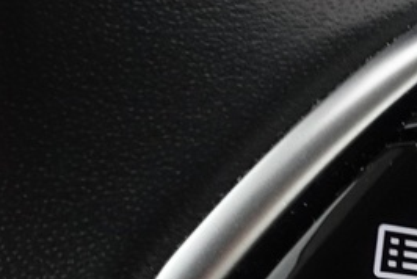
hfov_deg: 12.7
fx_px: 1693
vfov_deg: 9.4
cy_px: 157
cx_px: 774
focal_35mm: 146
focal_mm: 8.8
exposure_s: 1/15
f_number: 4.5
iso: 1000
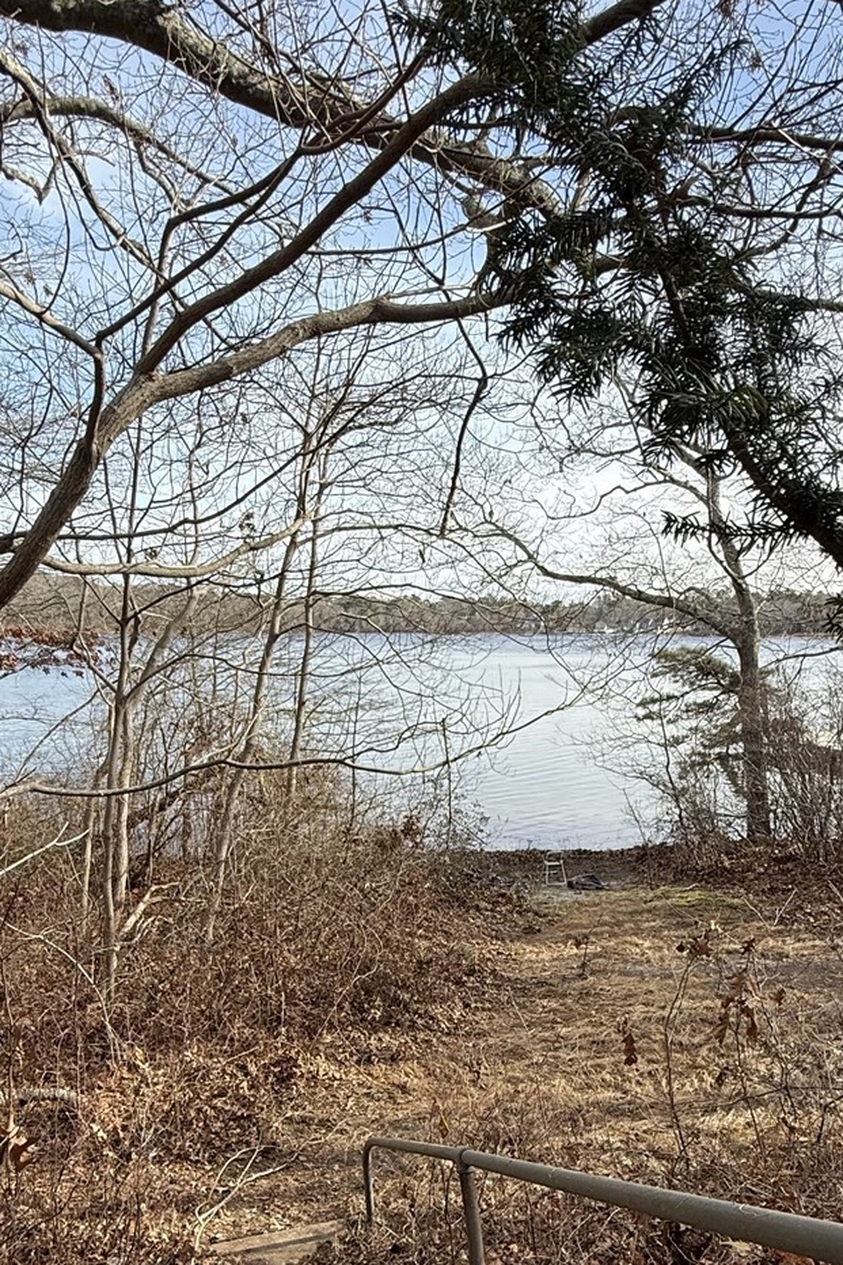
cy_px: 905
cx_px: 478
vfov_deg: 70.1
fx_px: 843
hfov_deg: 53.0
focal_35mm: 24
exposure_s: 1/876
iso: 50
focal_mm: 2.22
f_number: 2.2
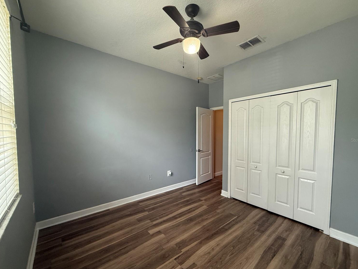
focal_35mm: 15
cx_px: 182
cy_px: 140
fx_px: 155
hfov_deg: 98.2
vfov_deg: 81.7
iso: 320
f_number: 2.2
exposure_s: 1/120
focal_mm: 2.22
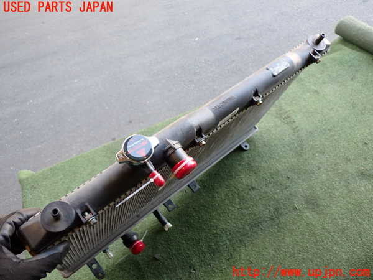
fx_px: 323
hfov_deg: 60.0
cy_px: 140
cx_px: 186
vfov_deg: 46.8
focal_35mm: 30
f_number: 2.3
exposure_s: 1/80
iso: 200
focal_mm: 5.4
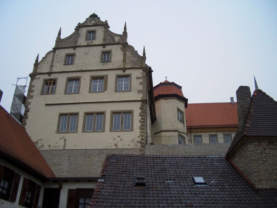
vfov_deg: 40.7
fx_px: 280
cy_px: 104
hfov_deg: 52.6
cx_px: 138
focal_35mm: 35
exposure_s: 1/320
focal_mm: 5.8
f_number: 2.6
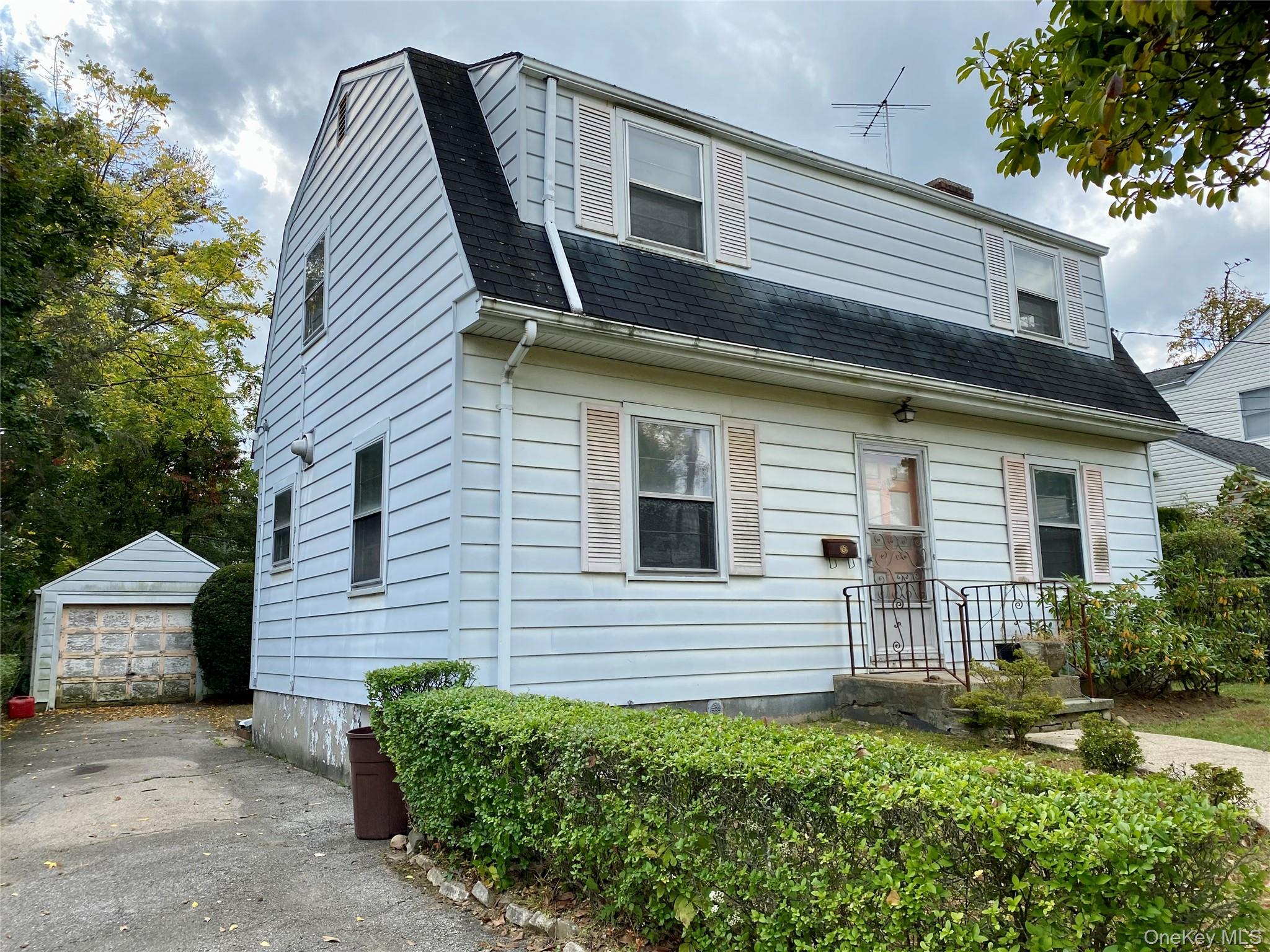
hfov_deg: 67.3
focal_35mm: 26
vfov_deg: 53.1
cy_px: 476
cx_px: 635
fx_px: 954
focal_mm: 4.25
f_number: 1.8
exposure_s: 1/1093
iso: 32
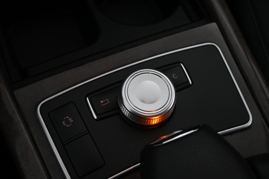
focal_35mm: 50
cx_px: 134
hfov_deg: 40.0
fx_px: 370
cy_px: 90
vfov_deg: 27.3
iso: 1600
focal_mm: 33
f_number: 5
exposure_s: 1/50
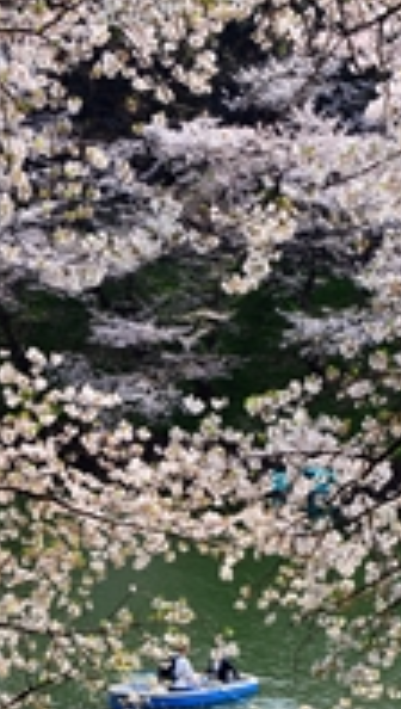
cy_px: 662
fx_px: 1393
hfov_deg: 16.4
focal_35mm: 74
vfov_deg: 27.3
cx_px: 242
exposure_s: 1/250
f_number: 8
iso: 200
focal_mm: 35
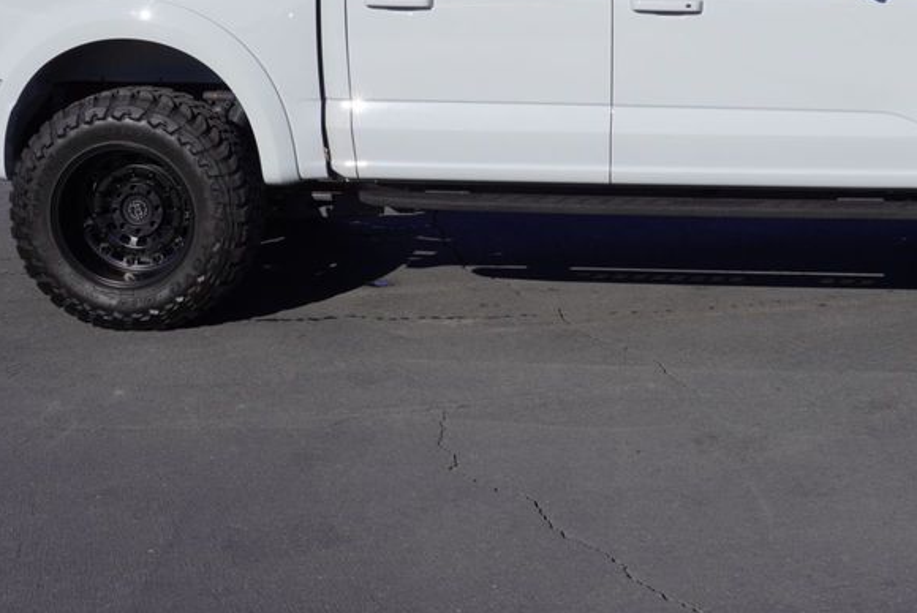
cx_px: 590
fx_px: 1552
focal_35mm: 61
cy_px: 93
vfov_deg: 22.0
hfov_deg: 32.7
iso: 100
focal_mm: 23
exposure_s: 1/200
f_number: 10
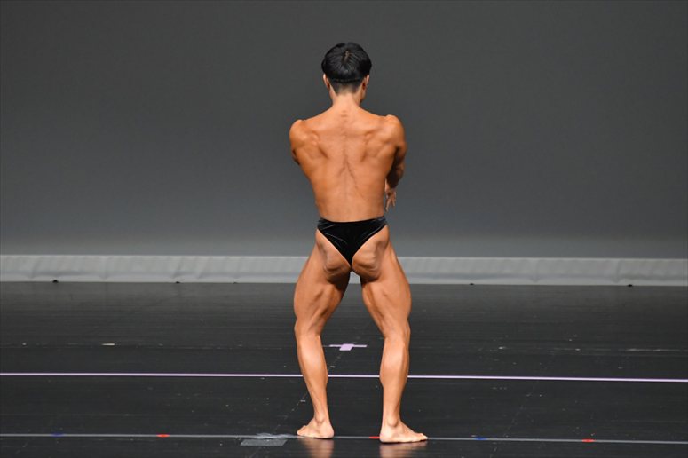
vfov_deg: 3.7
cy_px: 229
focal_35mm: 375
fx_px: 7163
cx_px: 344
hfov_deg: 5.5
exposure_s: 1/400
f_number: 5.6
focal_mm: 250
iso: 4000
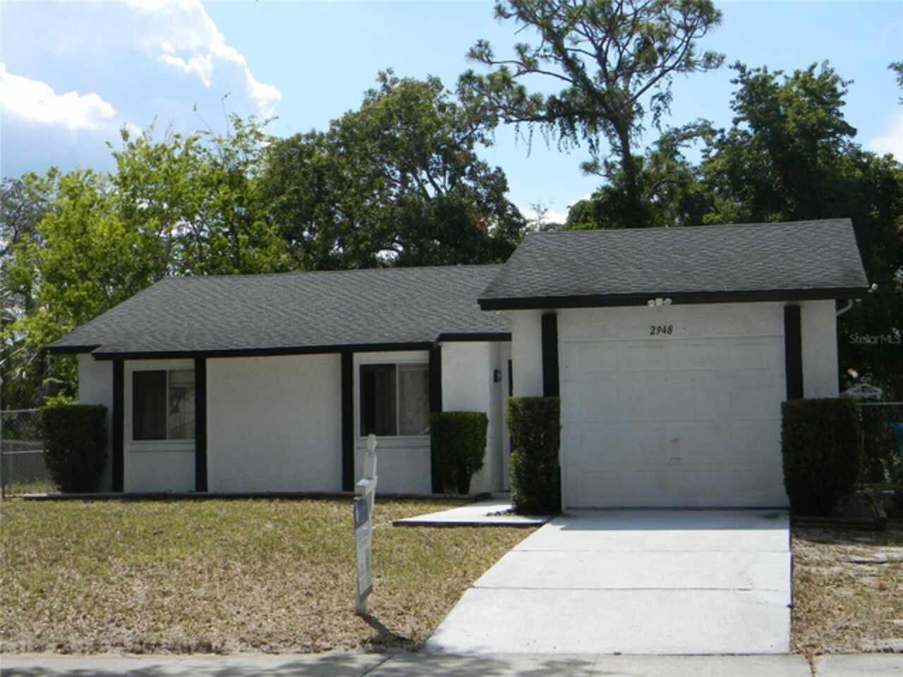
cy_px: 338
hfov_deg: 34.3
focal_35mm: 56
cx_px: 452
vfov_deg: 26.1
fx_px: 1461
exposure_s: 1/782
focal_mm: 10.1
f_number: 4.1
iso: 80
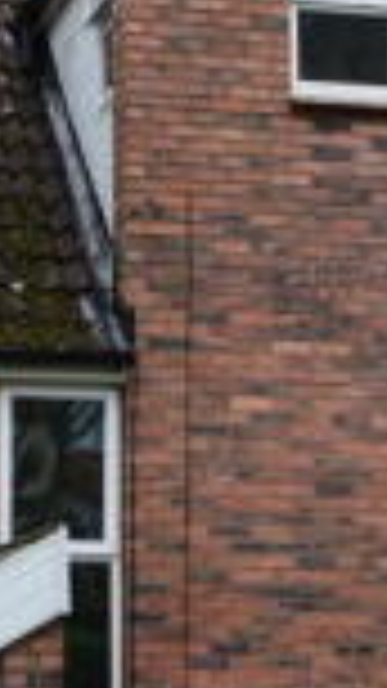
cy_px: 591
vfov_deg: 17.5
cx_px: 277
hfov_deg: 10.0
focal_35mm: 121
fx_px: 2209
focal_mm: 18
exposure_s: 1/125
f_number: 9
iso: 400
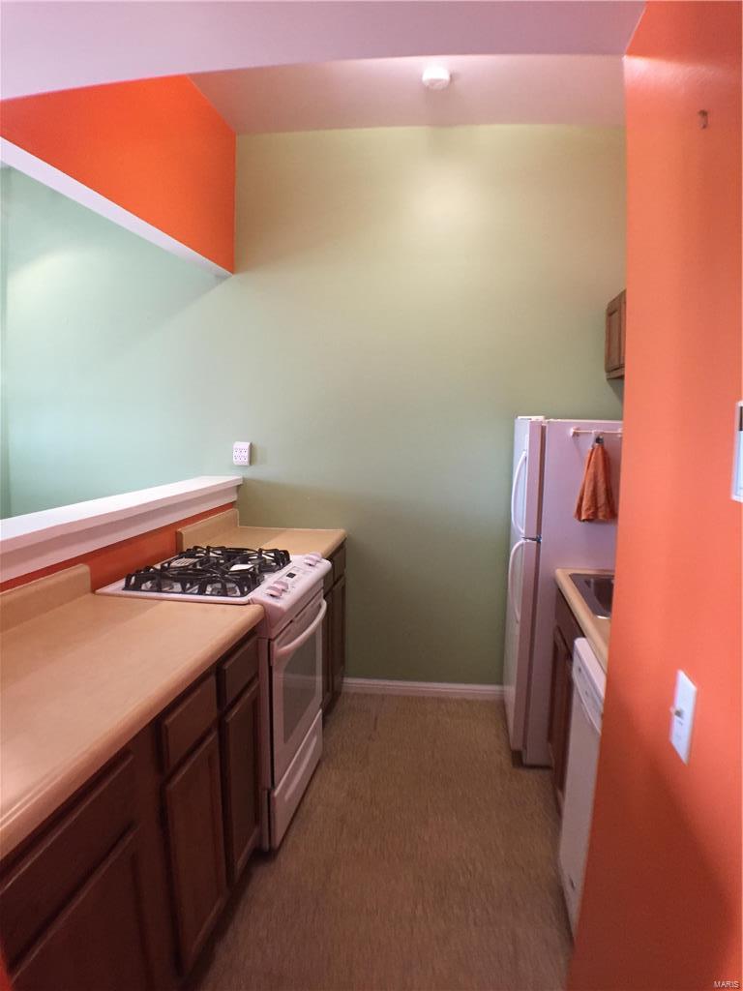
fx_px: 830
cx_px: 372
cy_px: 496
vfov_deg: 61.7
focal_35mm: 29
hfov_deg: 48.2
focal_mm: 4.15
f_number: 2.2
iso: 200
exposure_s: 1/30
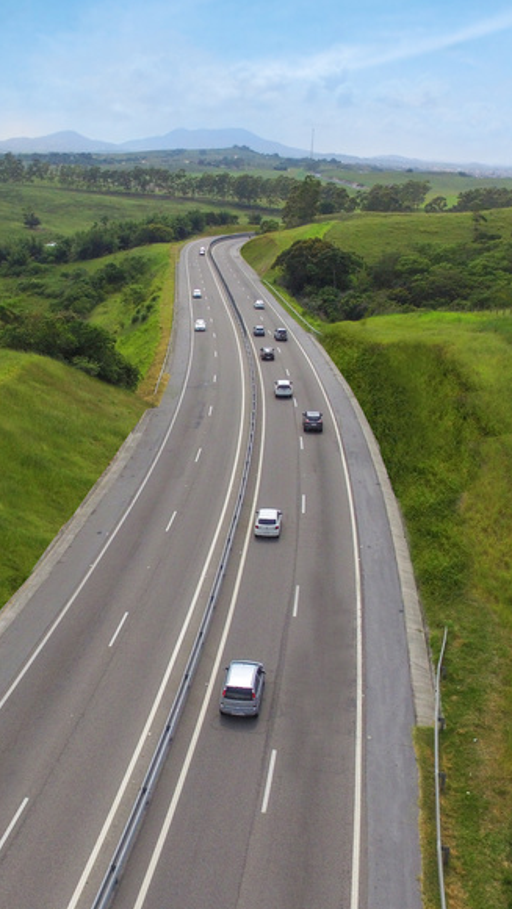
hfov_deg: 37.9
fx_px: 724
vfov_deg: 64.3
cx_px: 122
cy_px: 463
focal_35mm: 30
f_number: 2.8
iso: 100
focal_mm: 3.61
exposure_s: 1/1901
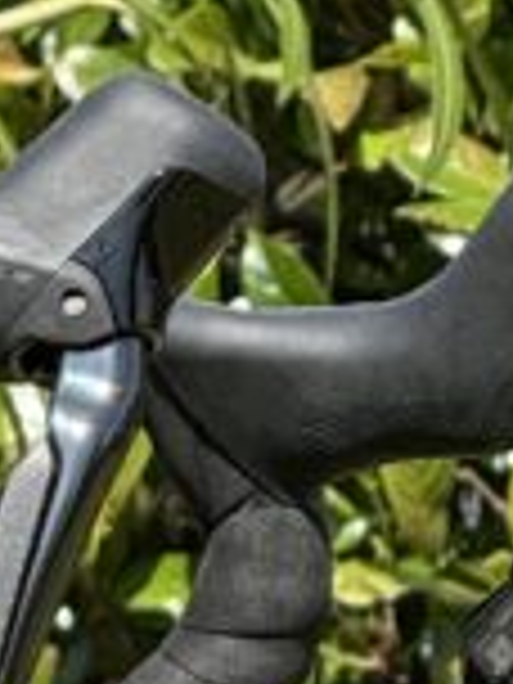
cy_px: 1996
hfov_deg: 1.8
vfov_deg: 2.3
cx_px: -166
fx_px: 16598
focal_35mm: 840
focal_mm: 15.66
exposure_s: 1/714
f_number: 2.8
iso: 50
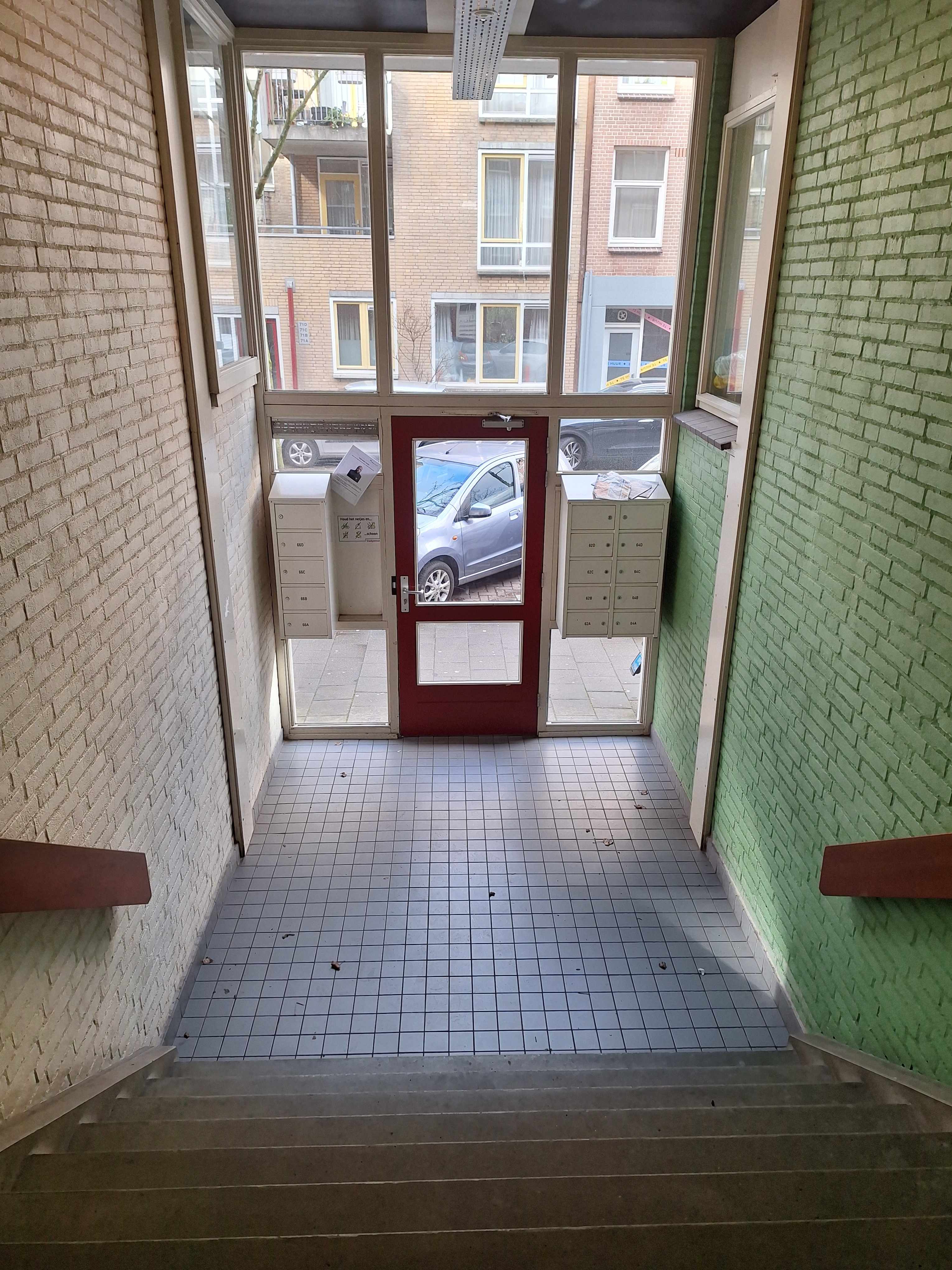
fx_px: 843
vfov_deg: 73.9
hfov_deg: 58.9
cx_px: 476
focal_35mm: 23
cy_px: 635
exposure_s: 1/122
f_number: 1.8
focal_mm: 5.54
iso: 40
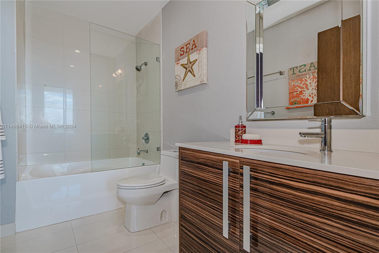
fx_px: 179
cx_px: 190
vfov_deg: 70.4
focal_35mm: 17
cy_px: 126
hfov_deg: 93.3
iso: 800
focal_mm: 17
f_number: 8
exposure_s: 1/50
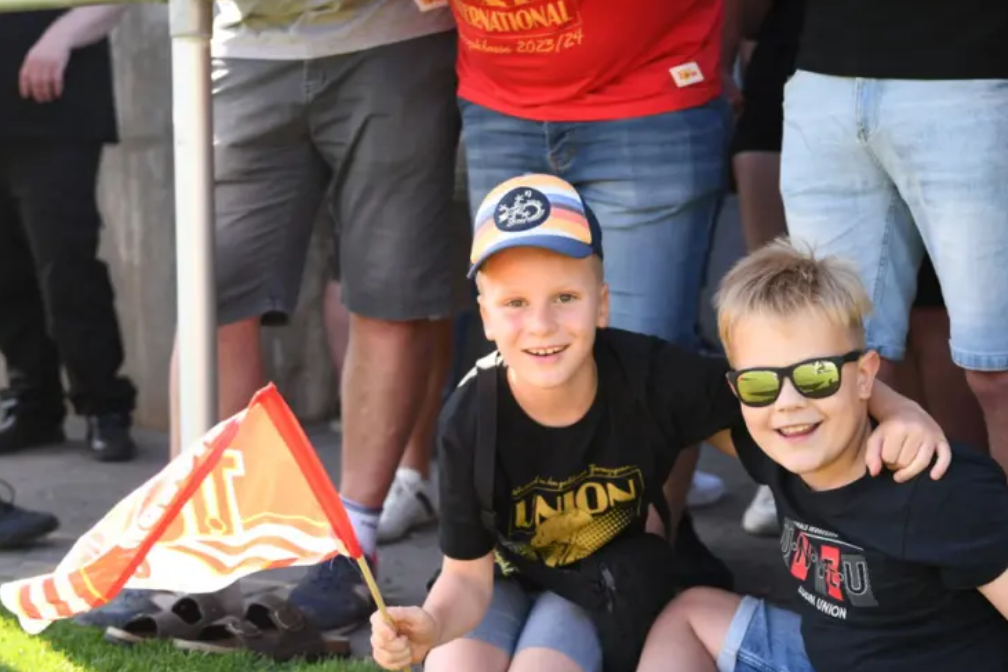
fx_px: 1763
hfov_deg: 31.8
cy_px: 410
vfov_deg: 21.5
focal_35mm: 63
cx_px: 581
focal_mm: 45
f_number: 2.8
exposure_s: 1/640
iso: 280
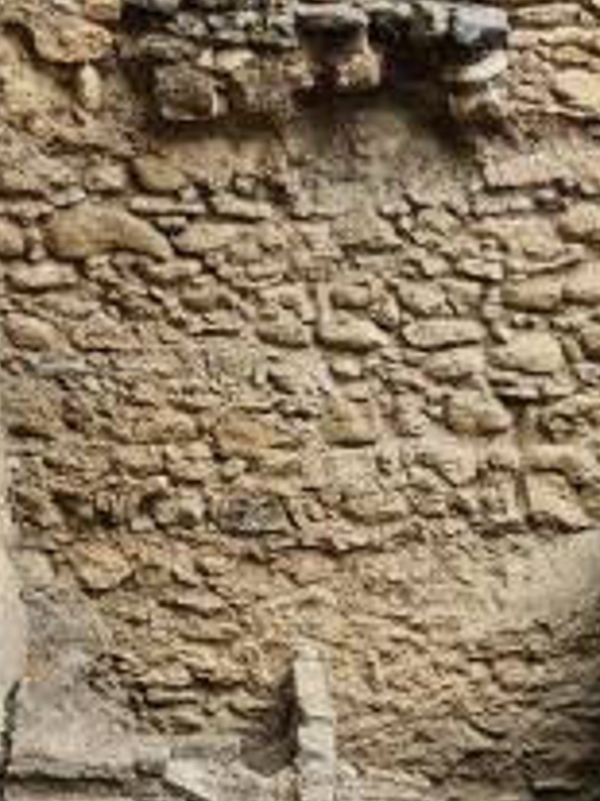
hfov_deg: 16.5
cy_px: 929
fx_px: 2059
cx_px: 441
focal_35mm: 89
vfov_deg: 20.7
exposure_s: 1/186
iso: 25
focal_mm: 5.54
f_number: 1.8
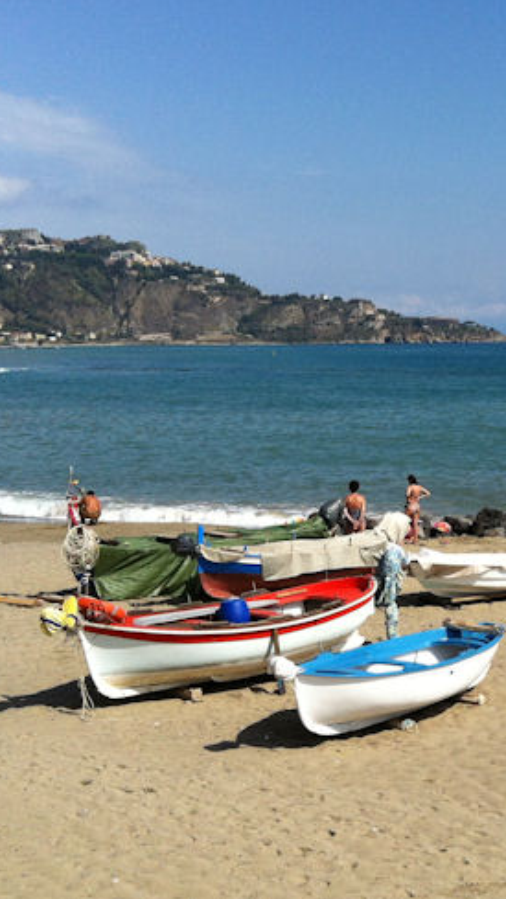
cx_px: 264
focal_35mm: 39
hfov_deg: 30.4
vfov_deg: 51.6
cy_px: 445
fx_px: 930
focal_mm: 3.85
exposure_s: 1/2742
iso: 80
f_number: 2.8
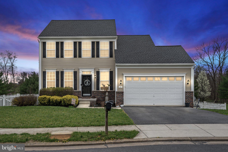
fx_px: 222
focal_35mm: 35
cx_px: 114
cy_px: 76
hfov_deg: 54.4
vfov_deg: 37.8
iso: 250
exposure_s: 1/250
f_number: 13
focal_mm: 35
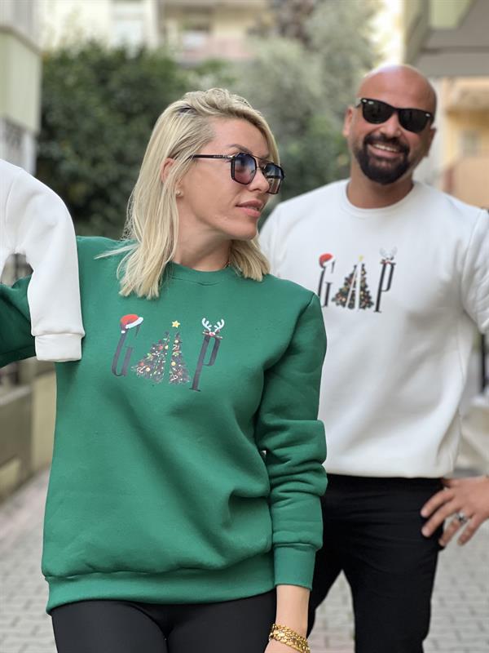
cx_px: 244
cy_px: 326
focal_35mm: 77
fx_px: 1450
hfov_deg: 19.1
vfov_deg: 25.3
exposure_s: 1/121
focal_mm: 9
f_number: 2.8
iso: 160
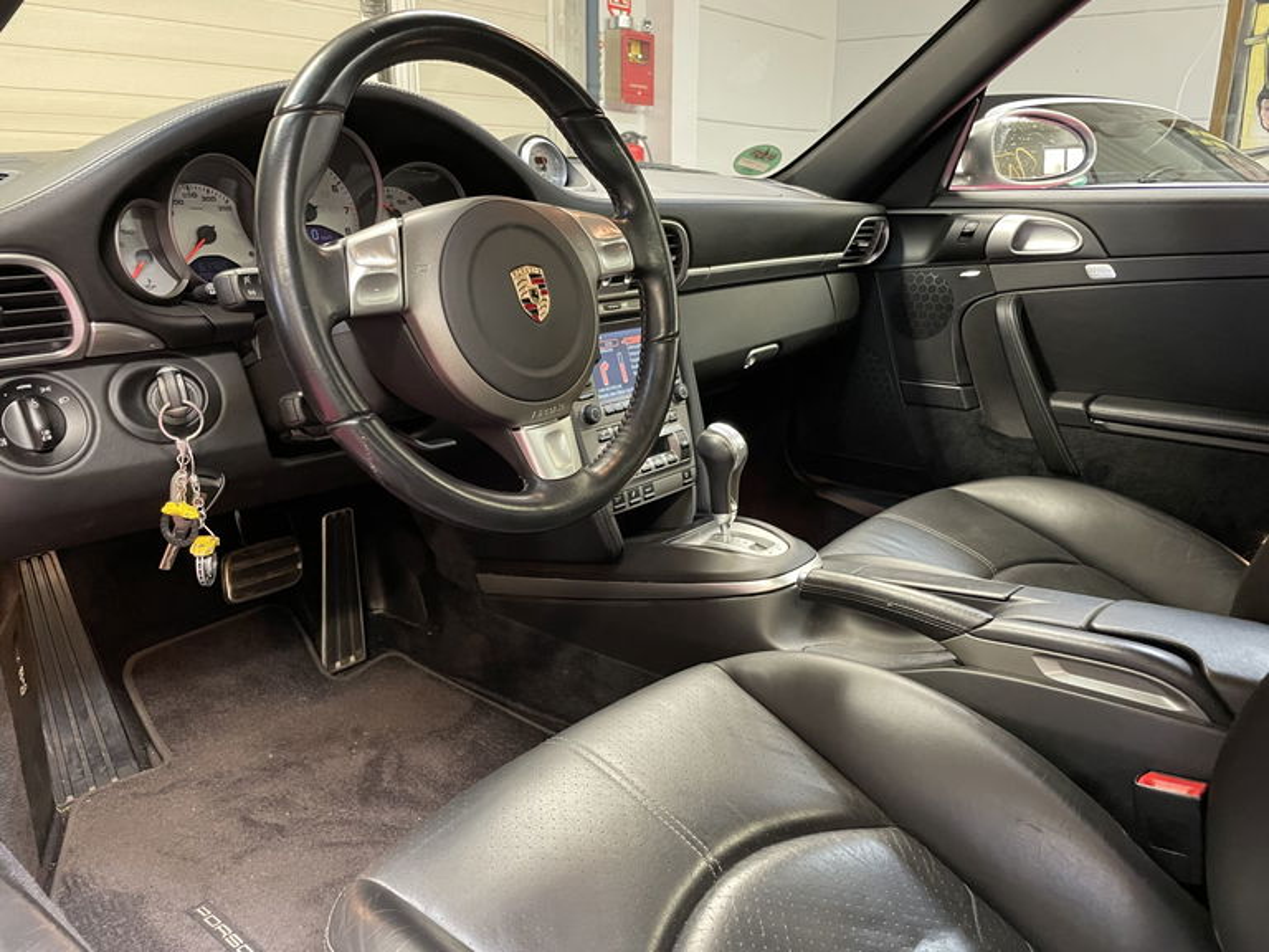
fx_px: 953
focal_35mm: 26
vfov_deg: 53.1
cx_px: 634
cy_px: 476
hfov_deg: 67.3
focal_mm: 4.2
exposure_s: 1/33
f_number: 1.6
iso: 500
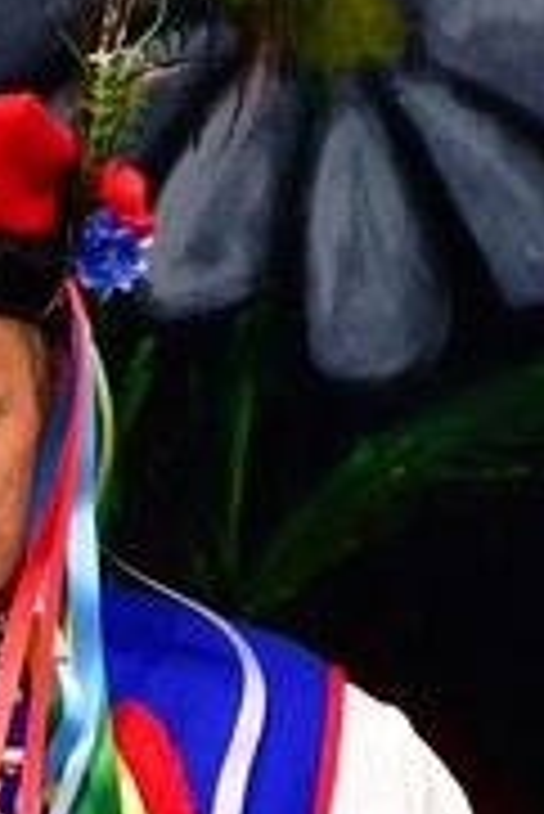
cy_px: 1772
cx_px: 274
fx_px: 22780
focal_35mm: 1007
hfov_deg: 1.4
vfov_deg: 2.0
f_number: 5.6
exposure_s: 1/500
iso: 800
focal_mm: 90
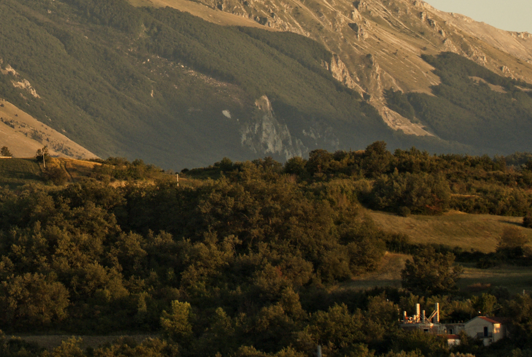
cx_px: -10
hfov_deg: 5.1
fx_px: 5993
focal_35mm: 405
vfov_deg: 3.4
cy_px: -88
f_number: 11
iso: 200
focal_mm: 98
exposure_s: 1/50
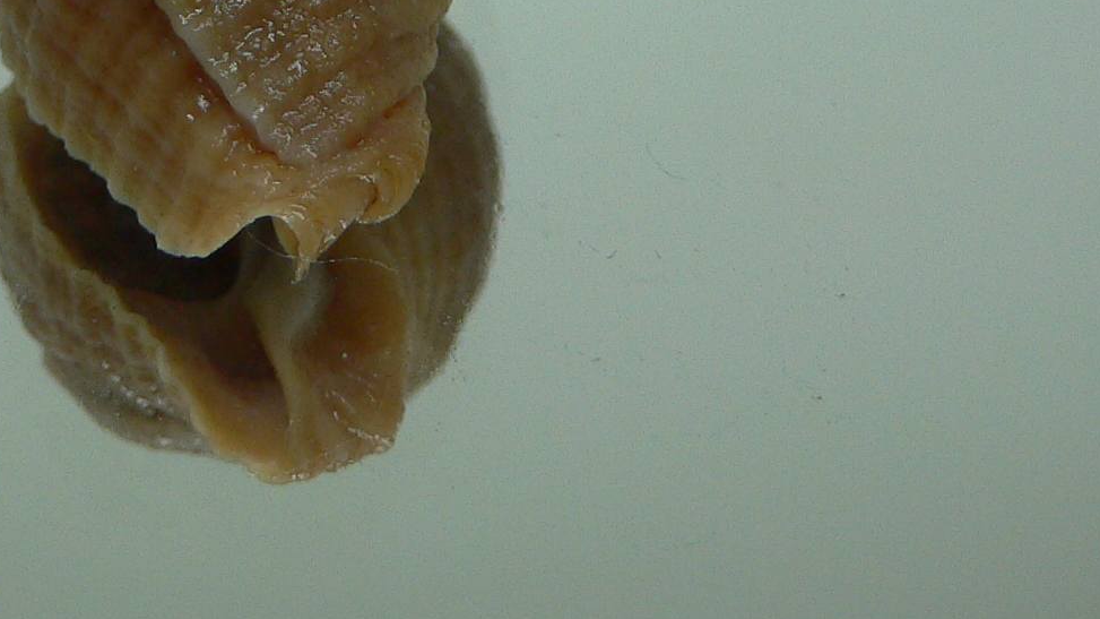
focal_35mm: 79
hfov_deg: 26.5
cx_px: 255
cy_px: -180
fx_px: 2304
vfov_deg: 14.6
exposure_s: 1/60
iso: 100
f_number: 2.8
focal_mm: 4.6
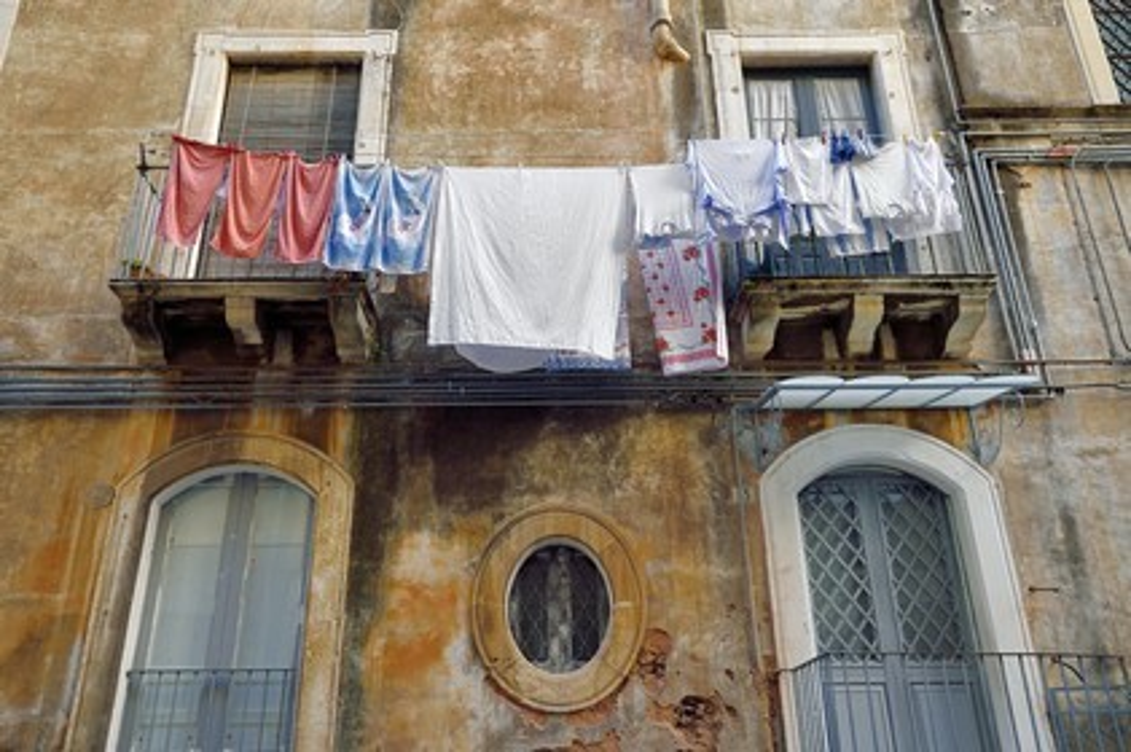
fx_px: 973
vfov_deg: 42.3
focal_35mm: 31
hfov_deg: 60.3
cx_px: 566
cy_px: 376
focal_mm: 31
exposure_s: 1/100
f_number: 6.3
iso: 800
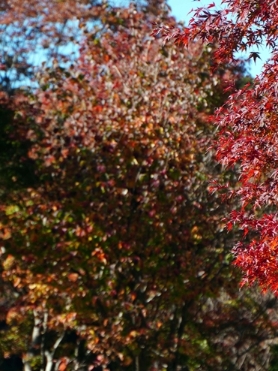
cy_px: 182
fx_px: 2665
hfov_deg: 6.0
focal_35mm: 249
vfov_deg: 7.9
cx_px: 288
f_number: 6.3
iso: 100
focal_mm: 106.7
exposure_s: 1/200
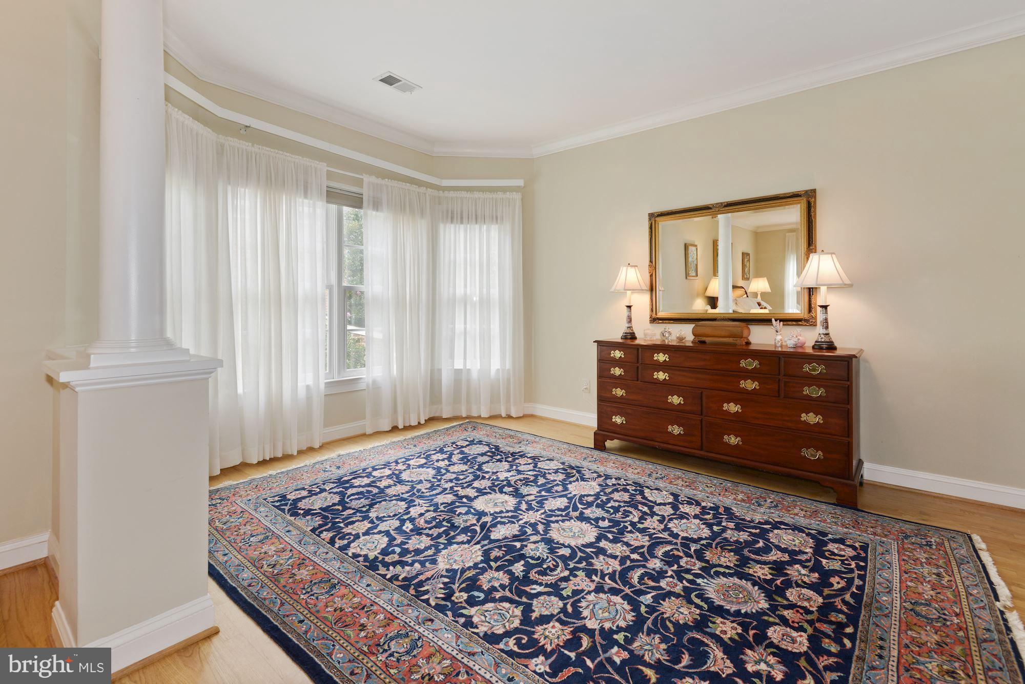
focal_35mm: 16
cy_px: 342
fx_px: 456
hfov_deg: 96.7
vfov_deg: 73.8
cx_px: 512
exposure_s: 1/2
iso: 100
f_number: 8
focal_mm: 16
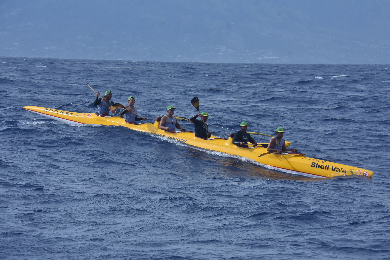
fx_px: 1950
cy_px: 130
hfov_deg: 11.4
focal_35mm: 180
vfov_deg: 7.6
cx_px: 195
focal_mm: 120
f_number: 10
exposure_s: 1/1600
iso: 640
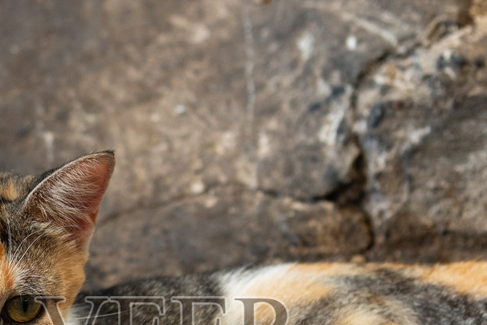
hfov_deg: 15.5
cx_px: 170
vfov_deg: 10.3
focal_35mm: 132
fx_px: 1787
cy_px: 351
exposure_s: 1/400
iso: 560
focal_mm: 50
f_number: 4
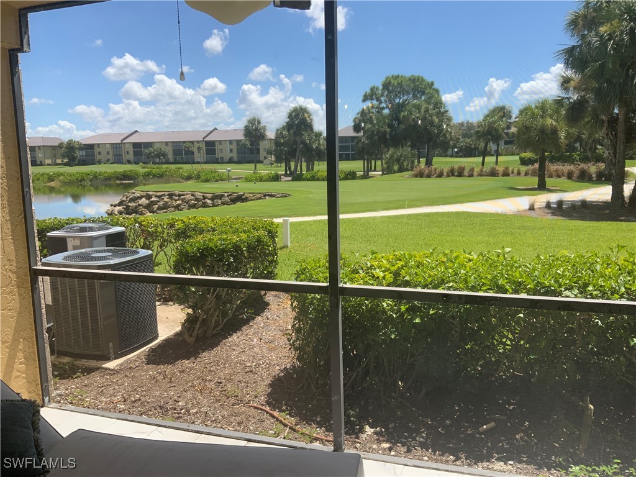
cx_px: 318
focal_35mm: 29
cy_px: 238
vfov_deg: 48.2
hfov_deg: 61.7
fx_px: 533
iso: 16
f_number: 1.8
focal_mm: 3
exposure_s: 1/1015
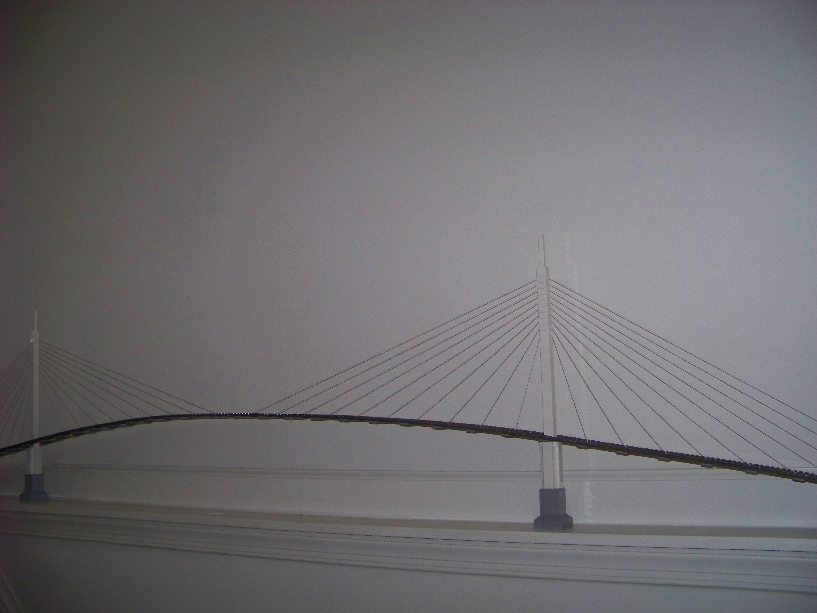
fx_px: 850
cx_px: 408
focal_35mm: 36
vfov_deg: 39.7
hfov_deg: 51.4
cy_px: 306
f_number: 2.8
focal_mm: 5.85
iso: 200
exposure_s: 1/30
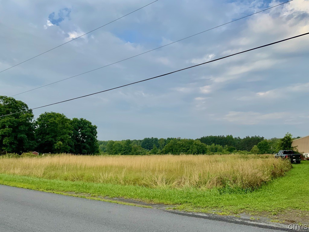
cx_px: 154
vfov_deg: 48.2
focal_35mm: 29
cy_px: 116
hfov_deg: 61.7
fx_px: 259
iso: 16
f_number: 1.8
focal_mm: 3
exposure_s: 1/1412
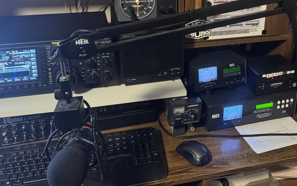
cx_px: 187
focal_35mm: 43
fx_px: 348
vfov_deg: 28.6
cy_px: 17
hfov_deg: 45.8
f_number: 1.78
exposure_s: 1/40
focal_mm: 6.76
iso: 800
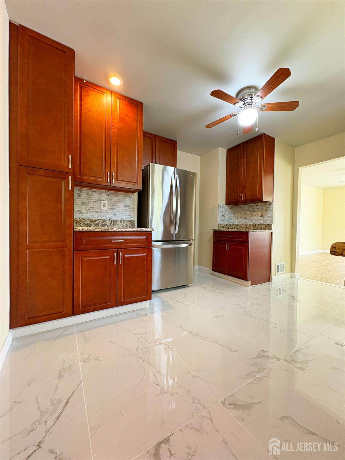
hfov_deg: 85.7
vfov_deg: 102.1
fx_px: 186
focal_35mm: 14
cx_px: 172
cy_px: 230
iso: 250
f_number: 2.2
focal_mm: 2.22
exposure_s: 1/60
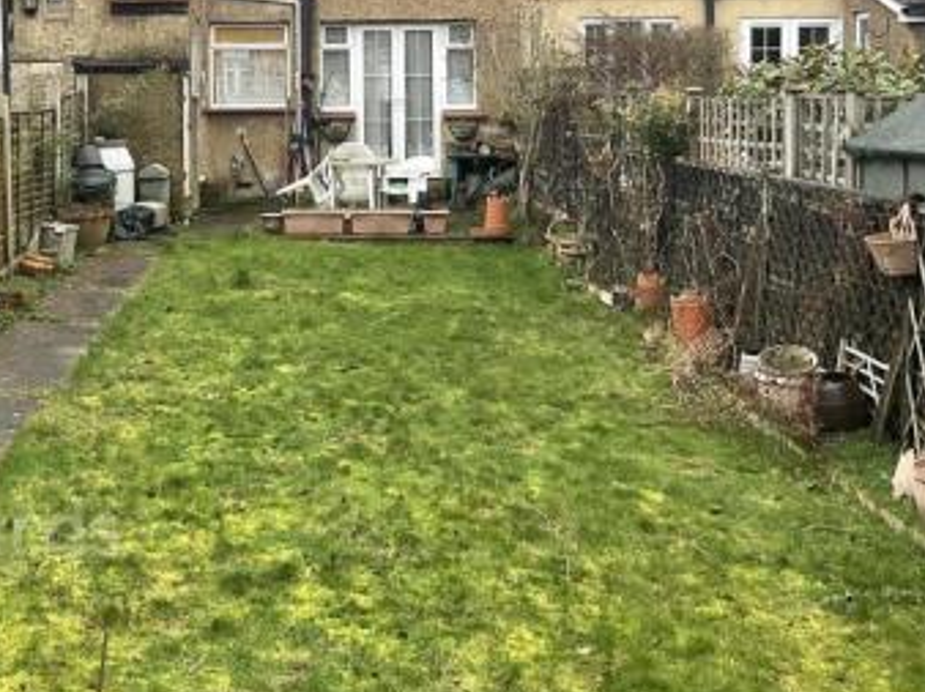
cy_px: 122
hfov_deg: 37.9
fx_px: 1335
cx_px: 330
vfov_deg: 28.4
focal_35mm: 50
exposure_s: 1/122
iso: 64
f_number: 1.8
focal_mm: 3
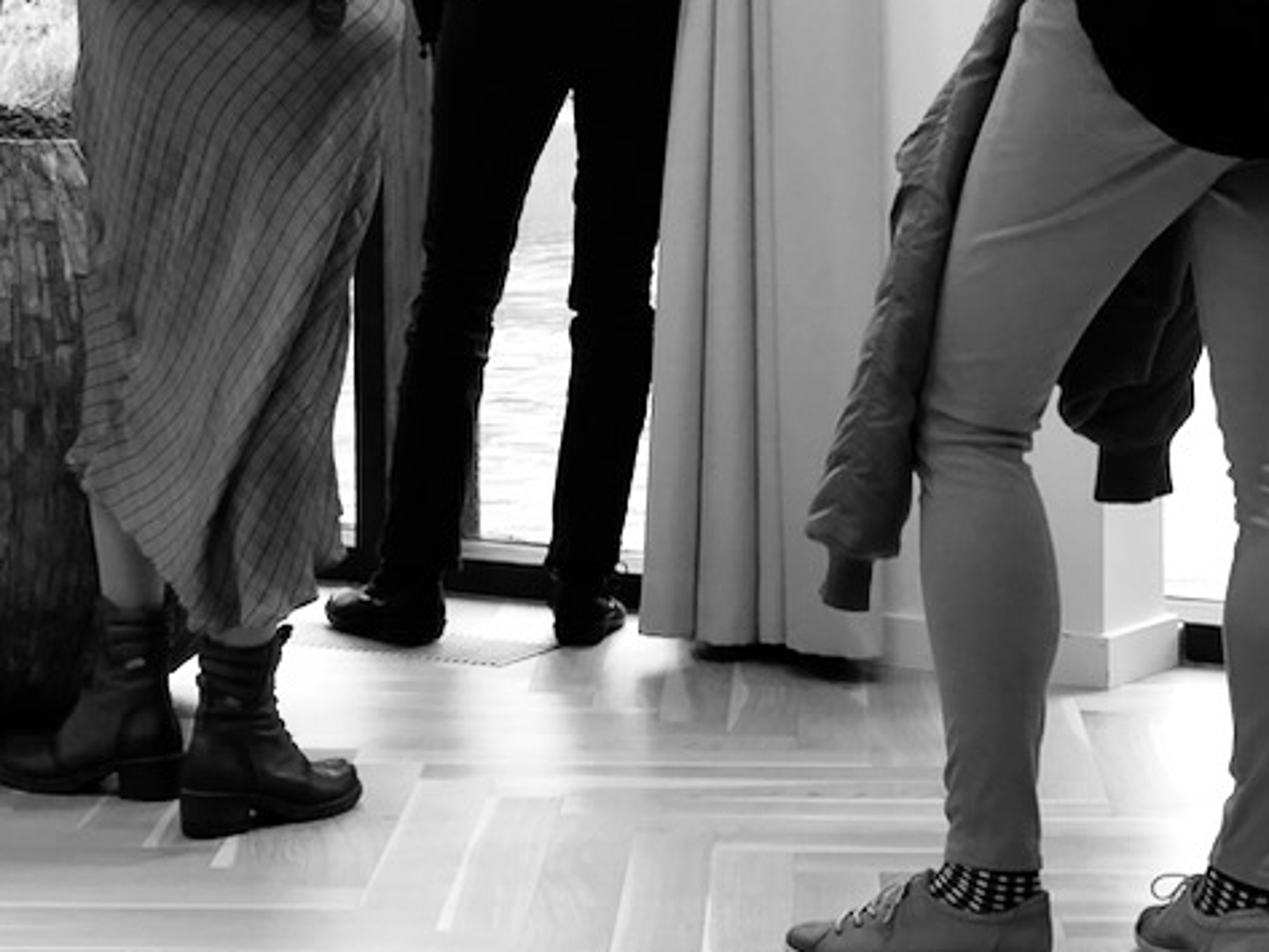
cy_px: 67
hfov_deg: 17.9
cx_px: 604
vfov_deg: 13.3
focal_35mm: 110
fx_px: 4034
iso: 100
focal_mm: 6
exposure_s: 1/33
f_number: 2.4
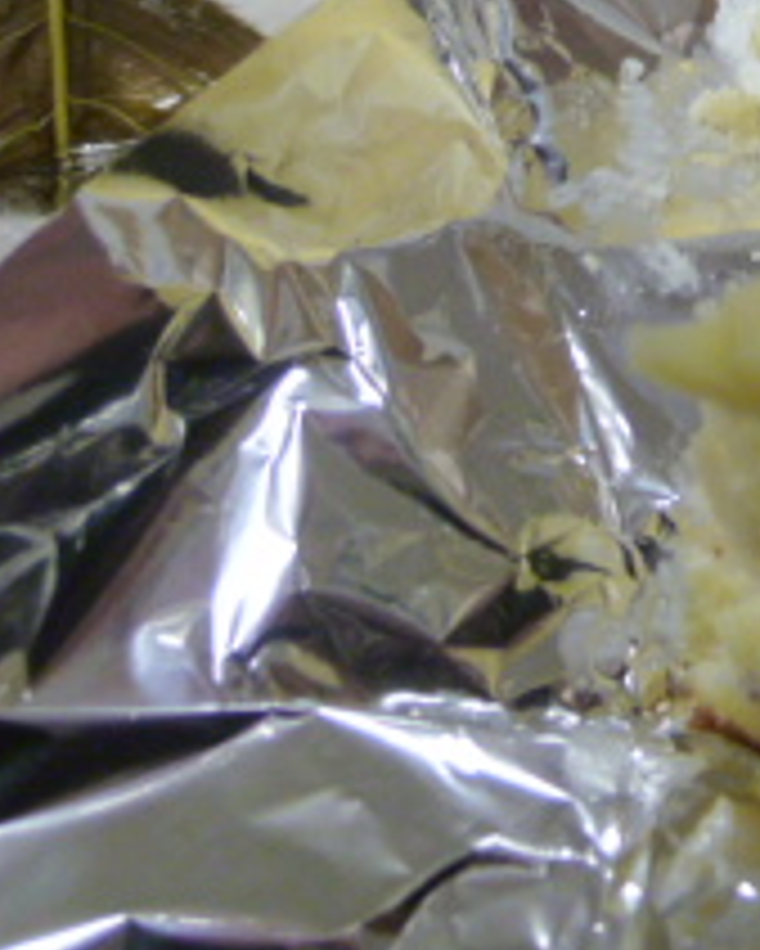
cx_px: 787
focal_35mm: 71
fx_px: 1995
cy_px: -86
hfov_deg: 20.8
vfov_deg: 25.0
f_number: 2.2
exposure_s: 1/60
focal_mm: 4.3
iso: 250
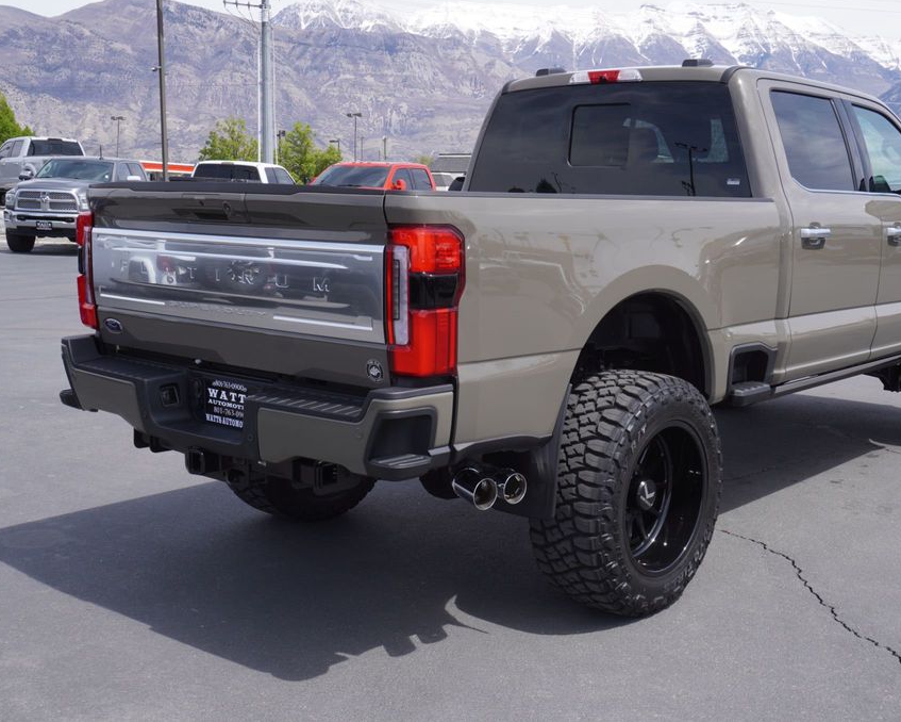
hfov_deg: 43.1
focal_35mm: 43
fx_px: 1135
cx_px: 537
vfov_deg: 35.2
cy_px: 359
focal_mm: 25
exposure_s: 1/125
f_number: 9
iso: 100
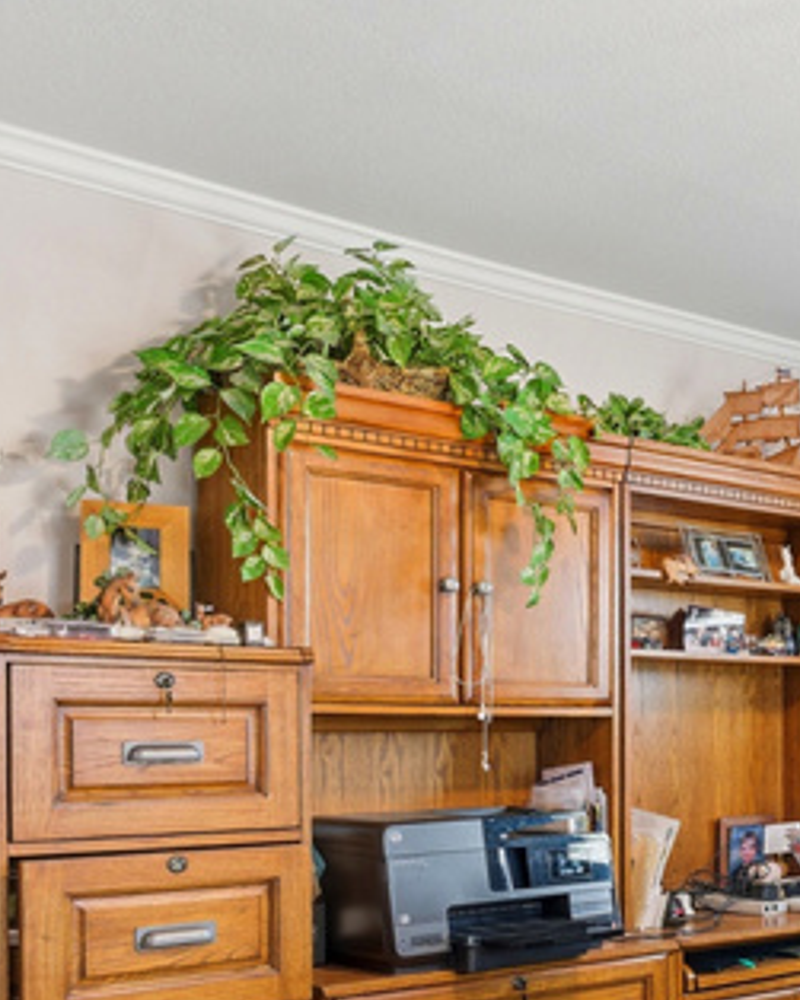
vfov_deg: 37.3
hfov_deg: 24.5
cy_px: 728
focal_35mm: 49
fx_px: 1451
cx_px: 1173
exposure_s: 1/40
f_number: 8
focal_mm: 16
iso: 100
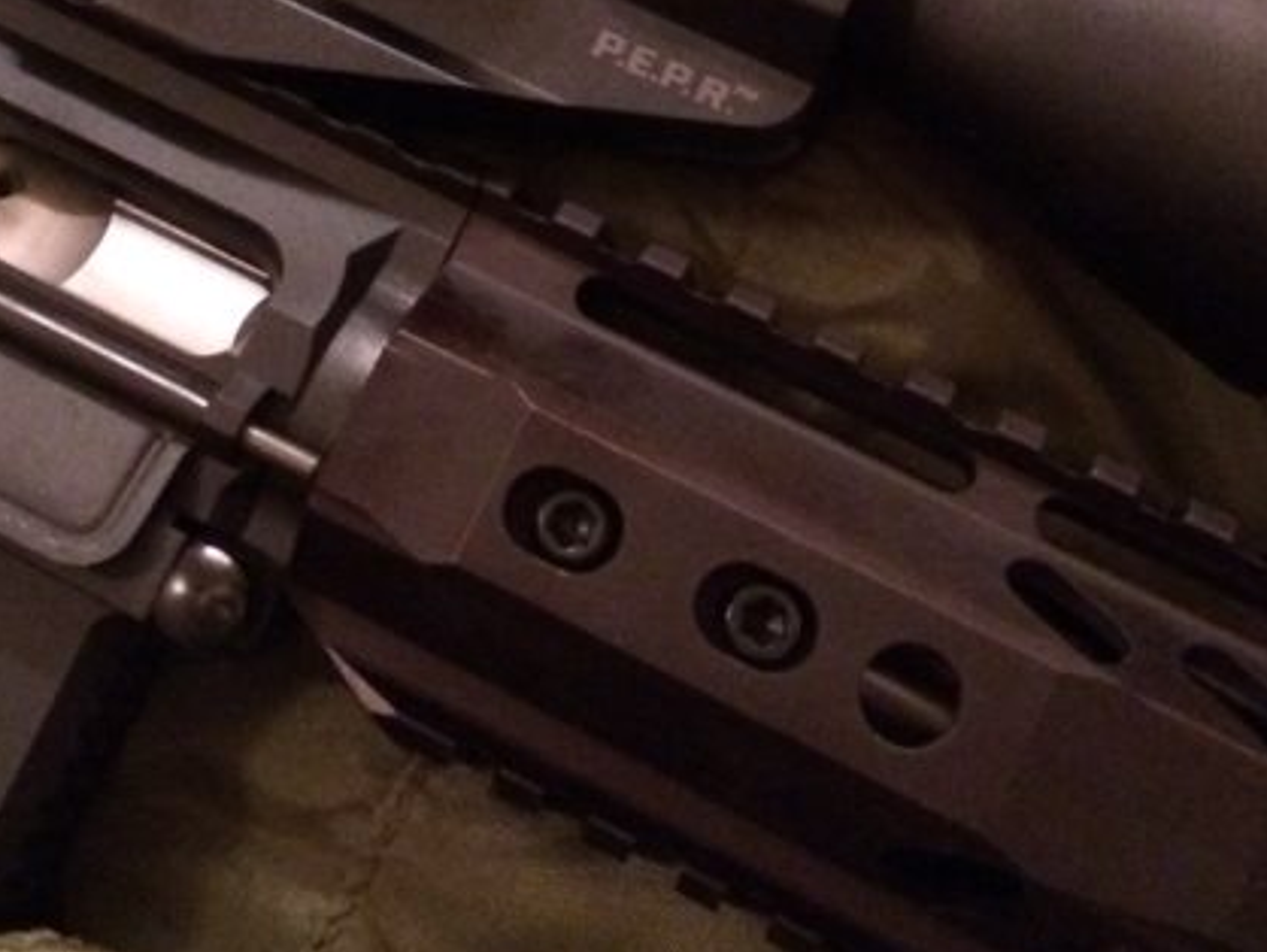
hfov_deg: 27.3
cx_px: 467
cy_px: 67
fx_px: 2600
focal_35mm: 71
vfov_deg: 20.3
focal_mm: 4.15
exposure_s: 1/15
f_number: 2.2
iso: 640
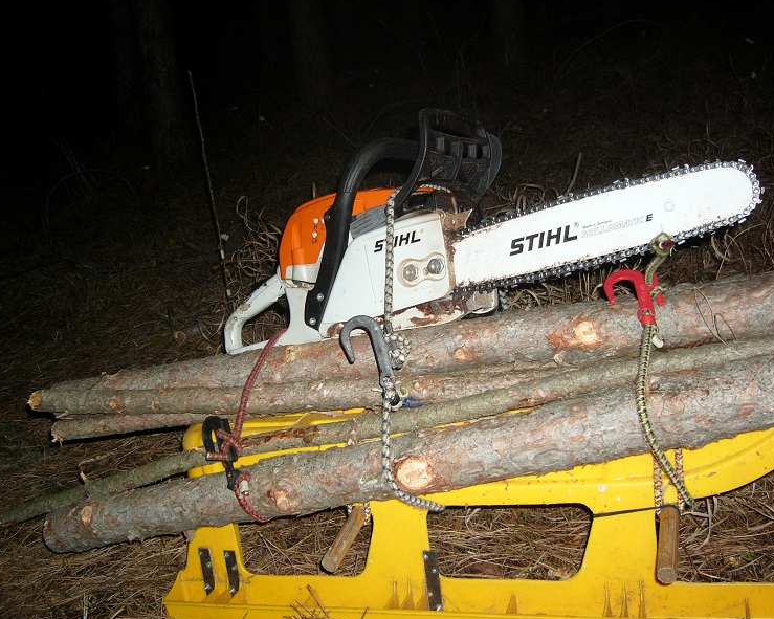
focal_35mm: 37
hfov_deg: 49.1
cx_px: 394
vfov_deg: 40.1
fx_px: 847
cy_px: 309
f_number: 2.8
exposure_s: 1/60
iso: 100
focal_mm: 5.8
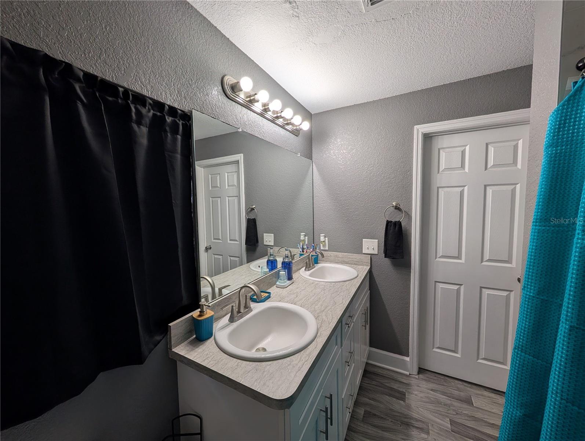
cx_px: 292
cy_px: 220
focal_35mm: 12
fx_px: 203
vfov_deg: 94.6
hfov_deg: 110.5
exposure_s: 1/164
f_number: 1.7
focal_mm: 2.02
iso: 47
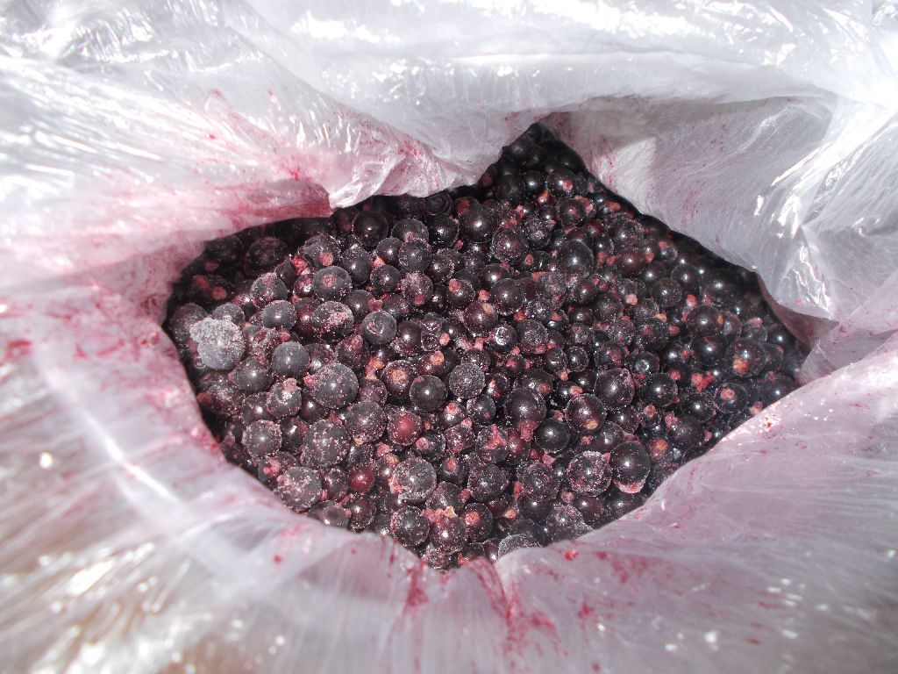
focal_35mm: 26
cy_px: 337
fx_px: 674
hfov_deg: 67.3
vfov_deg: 53.1
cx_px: 449
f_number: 3.2
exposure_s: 1/25
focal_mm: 4.6
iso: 200
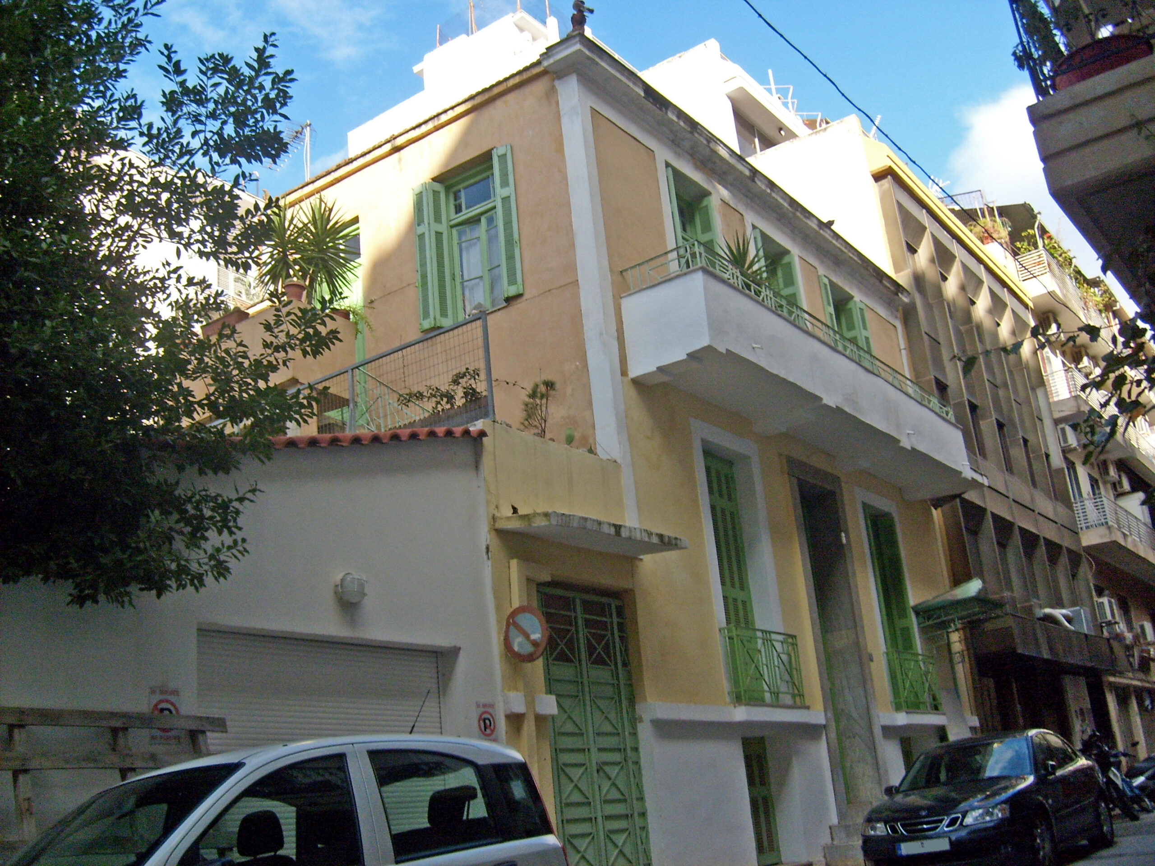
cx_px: 578
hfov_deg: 52.6
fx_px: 1168
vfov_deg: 40.7
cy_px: 433
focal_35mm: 35
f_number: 7.1
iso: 80
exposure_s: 1/125
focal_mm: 5.8
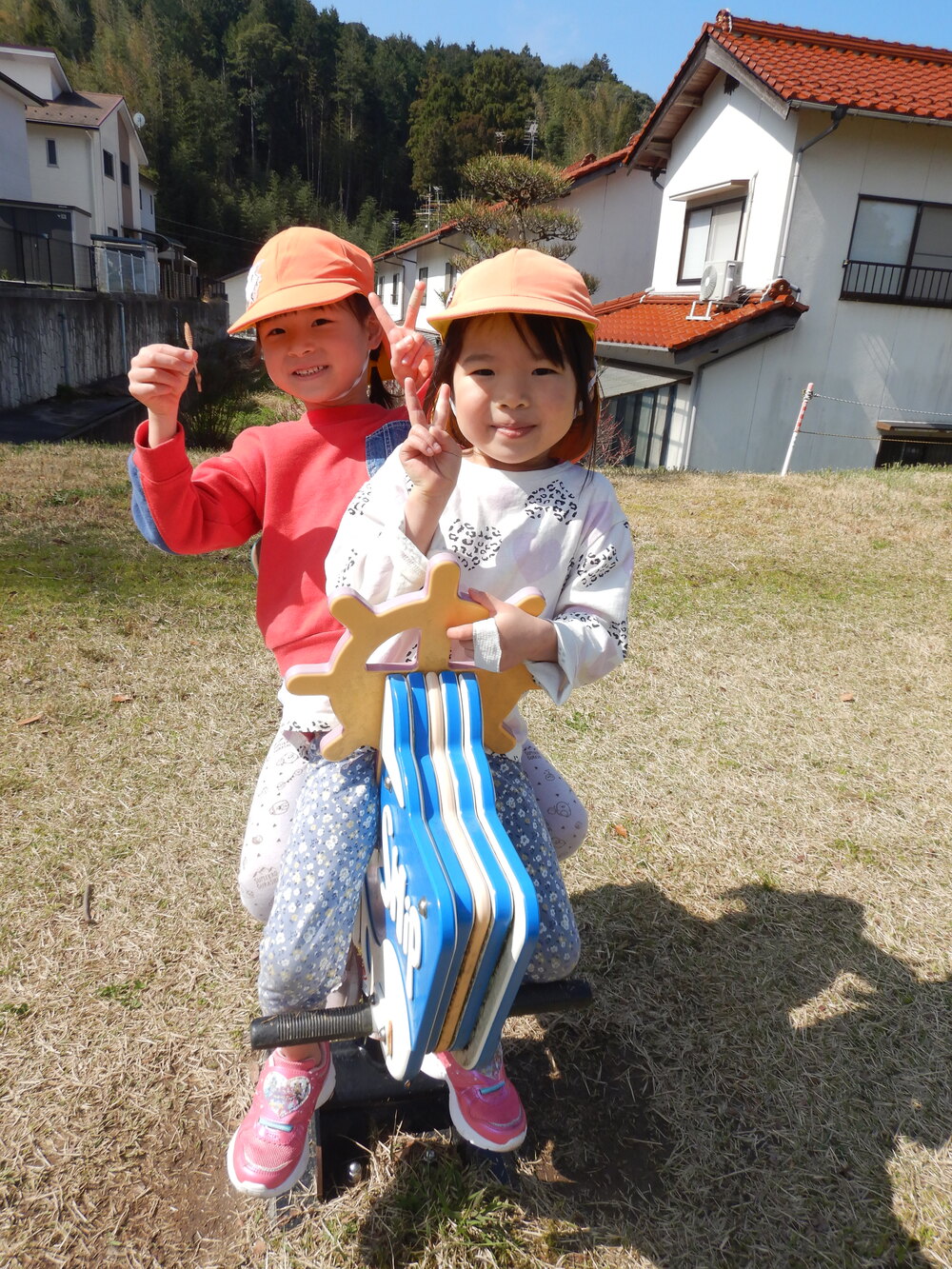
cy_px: 634
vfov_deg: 71.6
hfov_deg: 56.8
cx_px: 476
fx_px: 880
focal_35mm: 24
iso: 125
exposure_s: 1/800
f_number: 4.1
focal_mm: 4.3
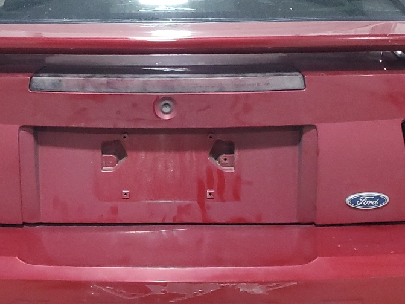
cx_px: 174
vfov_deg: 23.6
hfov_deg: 31.2
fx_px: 725
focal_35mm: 62
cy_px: 192
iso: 346
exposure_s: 1/60.2
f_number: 1.5
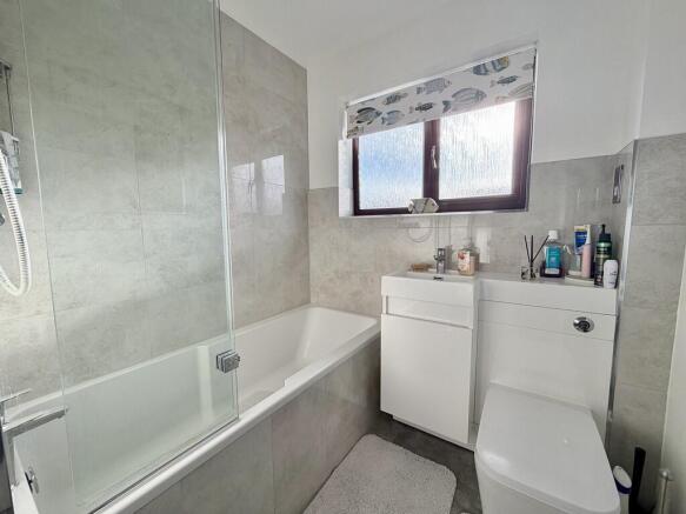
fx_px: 277
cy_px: 257
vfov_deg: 85.7
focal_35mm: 14
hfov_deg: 102.1
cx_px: 343
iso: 50
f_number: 2.2
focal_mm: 2.22
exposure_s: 1/130
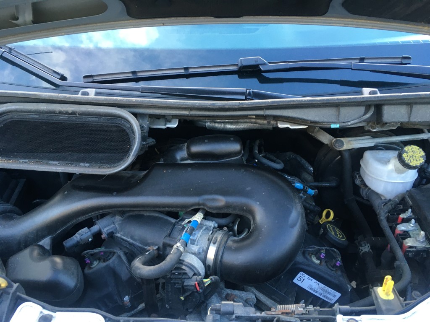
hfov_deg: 61.7
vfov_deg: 48.2
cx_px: 215
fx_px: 360
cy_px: 161
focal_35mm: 29
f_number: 2.2
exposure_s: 1/30
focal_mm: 4.15
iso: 40
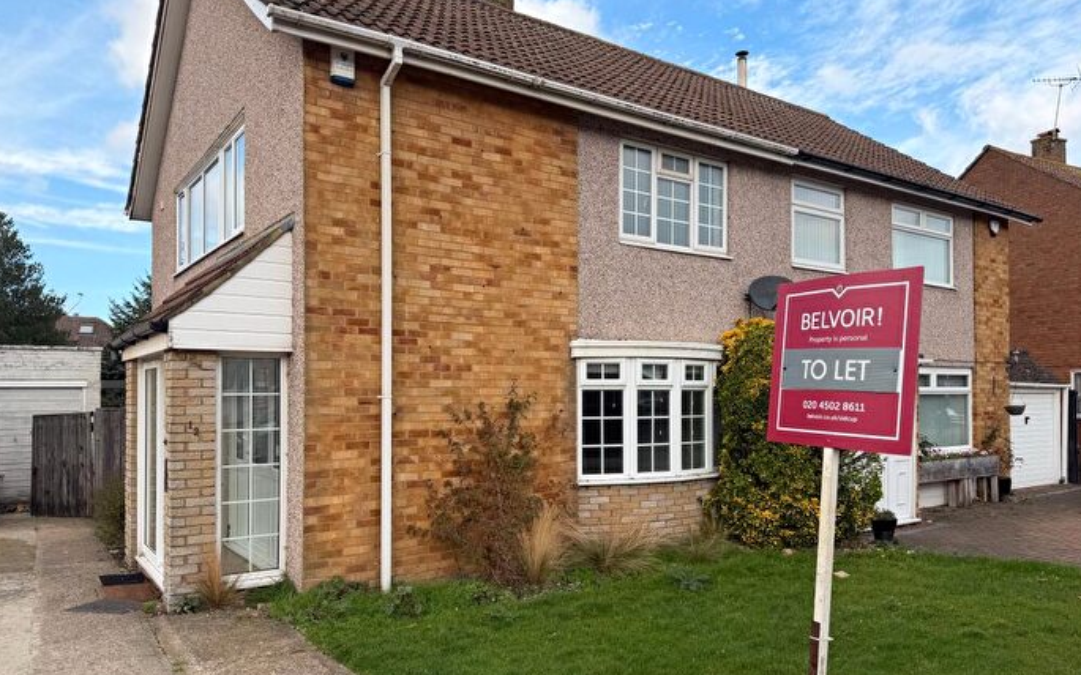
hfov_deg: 70.4
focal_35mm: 26
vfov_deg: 47.5
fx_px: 766
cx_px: 544
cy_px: 376
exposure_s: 1/1689
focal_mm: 6.76
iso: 80
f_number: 1.78
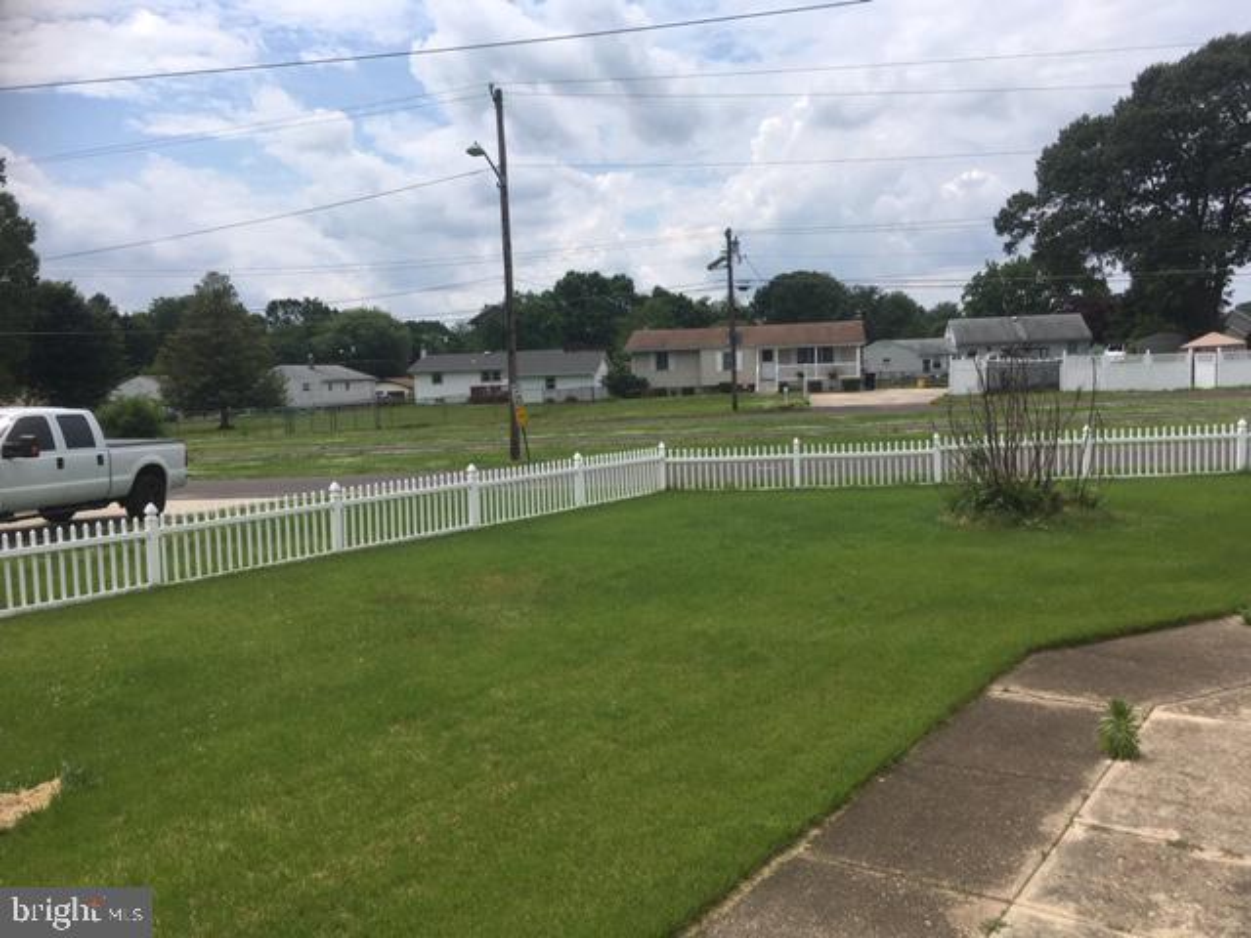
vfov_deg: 48.2
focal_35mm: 29
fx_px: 1048
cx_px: 626
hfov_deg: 61.7
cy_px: 469
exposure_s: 1/2747
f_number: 2.2
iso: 25
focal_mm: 4.15
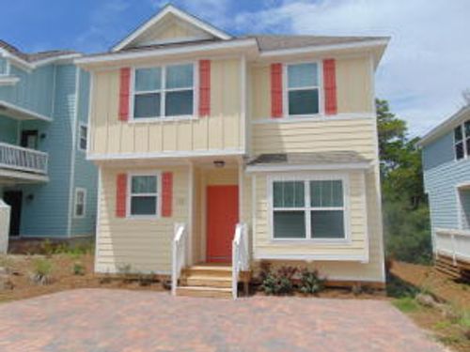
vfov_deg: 54.9
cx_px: 235
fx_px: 339
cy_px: 176
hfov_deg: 69.4
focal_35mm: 25
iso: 80
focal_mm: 4.5
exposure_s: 1/400
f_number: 7.7
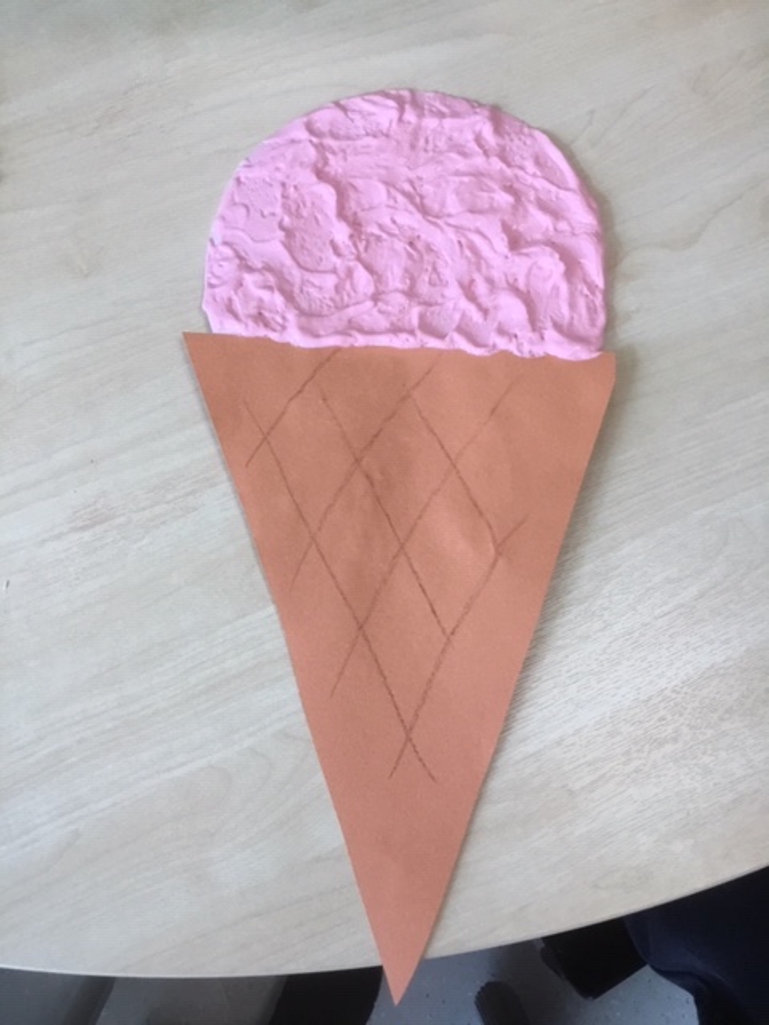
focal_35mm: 31
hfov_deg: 45.4
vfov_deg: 58.4
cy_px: 512
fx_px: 918
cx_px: 384
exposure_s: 1/33
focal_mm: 3.3
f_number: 2.4
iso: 64
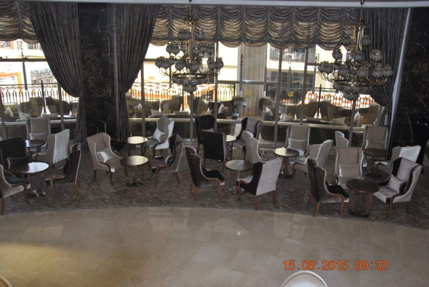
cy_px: 144
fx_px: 394
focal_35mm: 33
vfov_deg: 40.1
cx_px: 214
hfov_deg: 57.2
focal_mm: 22
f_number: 3.8
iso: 200
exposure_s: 1/60
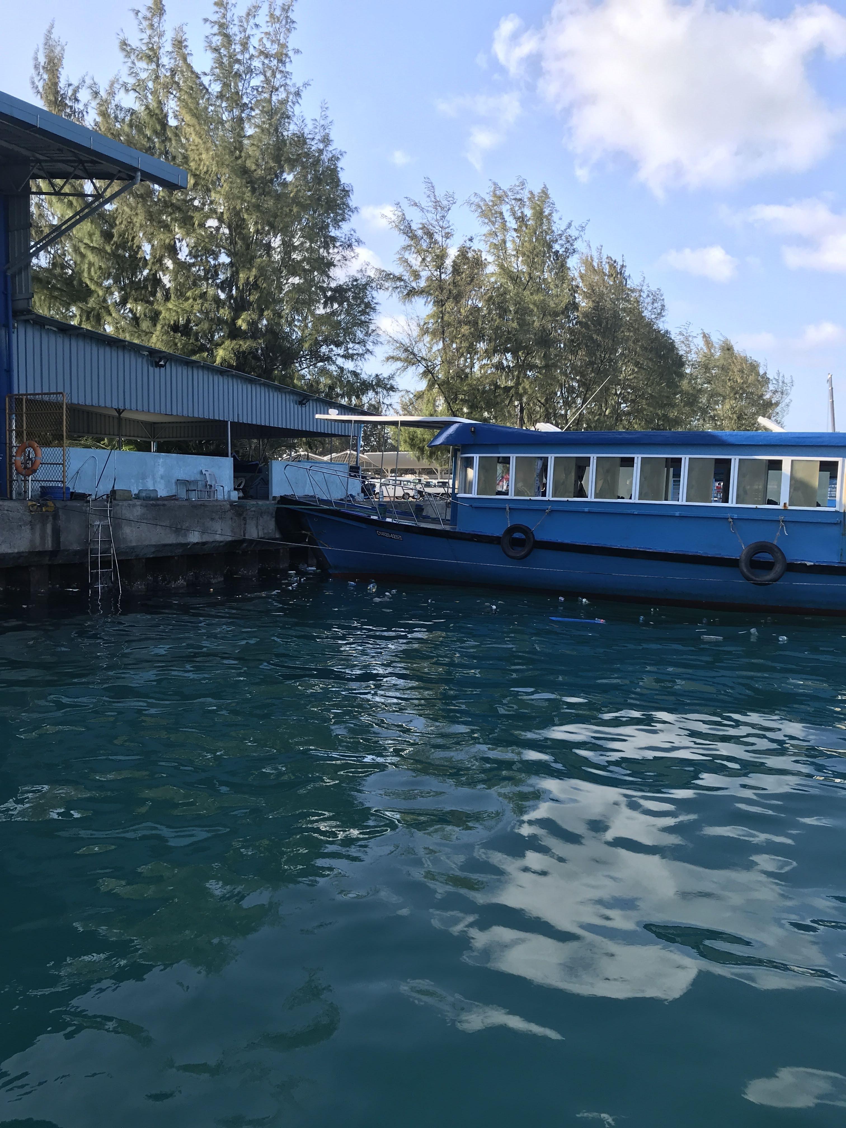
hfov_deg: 49.7
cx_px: 423
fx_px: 912
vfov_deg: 63.4
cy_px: 564
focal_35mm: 28
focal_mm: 3.99
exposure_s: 1/798
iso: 20
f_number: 1.8
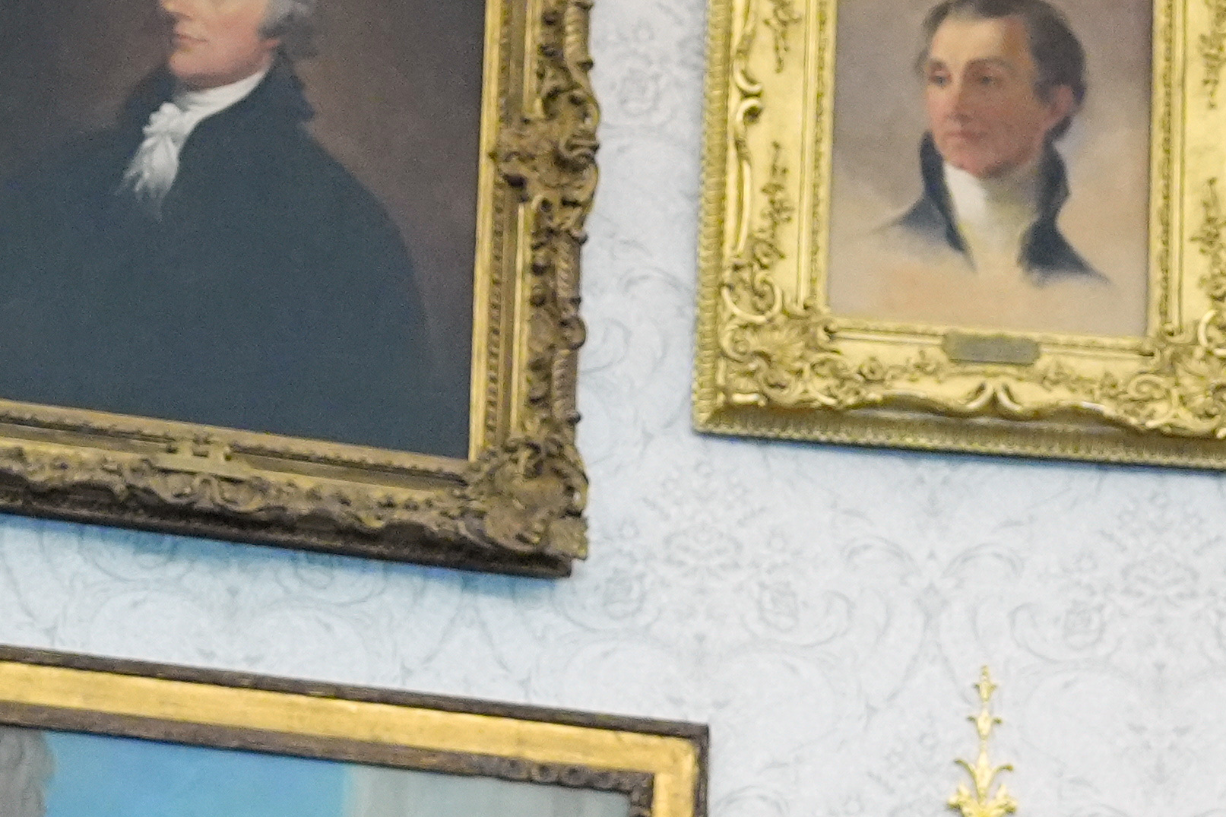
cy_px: 1008
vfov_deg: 8.5
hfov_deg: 12.8
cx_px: 1034
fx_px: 5448
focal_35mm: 160
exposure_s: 1/320
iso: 4000
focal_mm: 43
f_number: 2.8
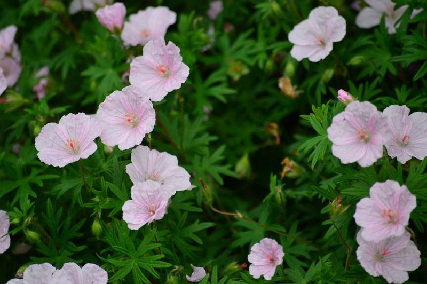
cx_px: 214
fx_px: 3555
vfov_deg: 4.6
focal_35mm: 300
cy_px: 142
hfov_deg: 6.9
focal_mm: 200
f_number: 5.6
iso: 100
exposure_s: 1/80
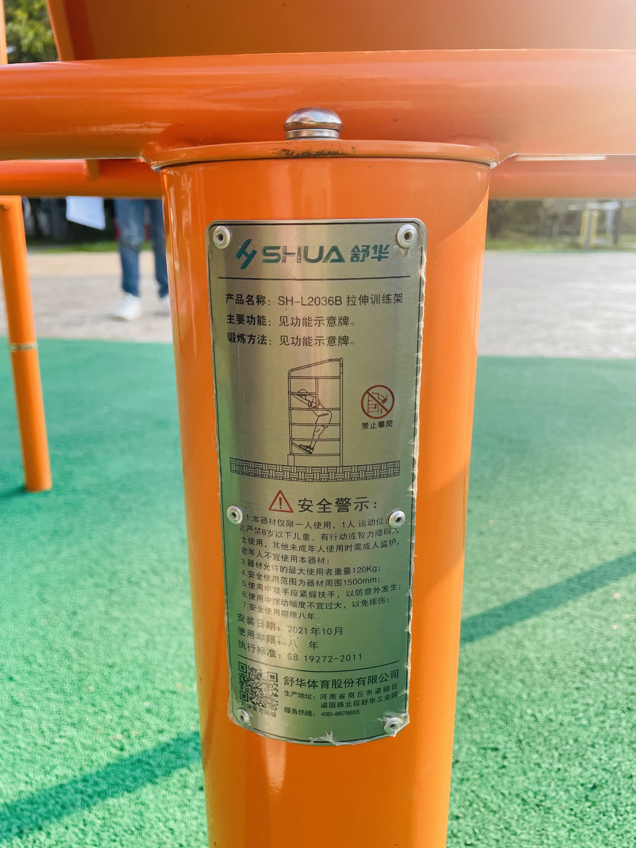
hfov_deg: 53.1
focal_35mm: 26
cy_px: 424
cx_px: 318
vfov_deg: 67.3
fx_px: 637
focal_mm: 4.2
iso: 32
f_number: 1.6
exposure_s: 1/666
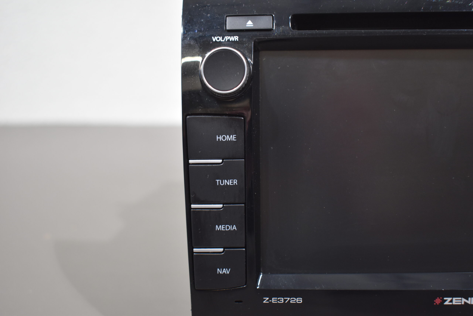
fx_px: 670
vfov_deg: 26.5
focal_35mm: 51
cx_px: 236
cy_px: 158
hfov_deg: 38.9
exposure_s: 1/60
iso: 800
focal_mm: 34
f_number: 4.5
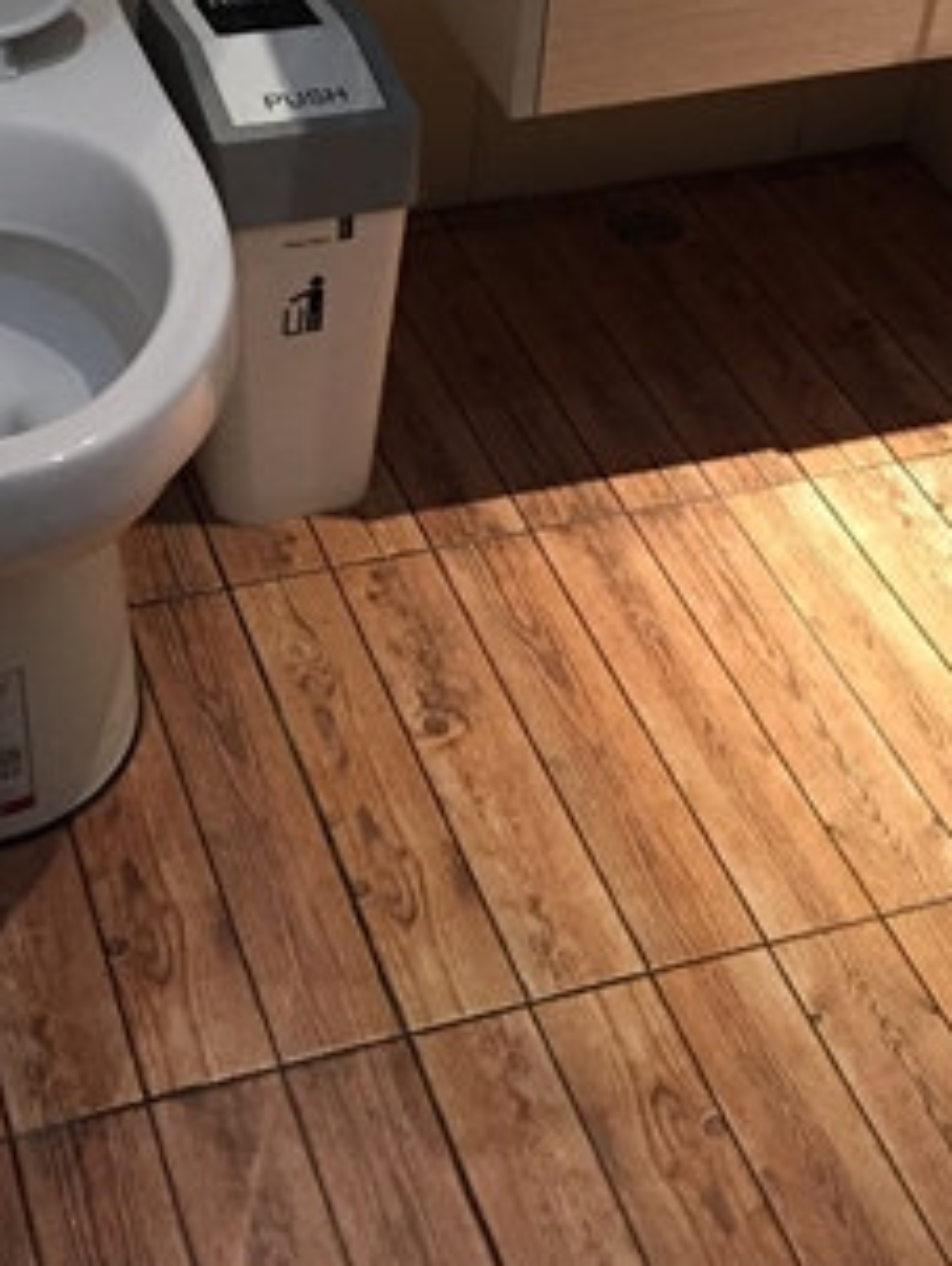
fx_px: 2344
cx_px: 340
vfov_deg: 28.9
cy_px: 103
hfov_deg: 22.9
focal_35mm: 64
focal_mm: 4.15
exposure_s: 1/33
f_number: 2.2
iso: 250
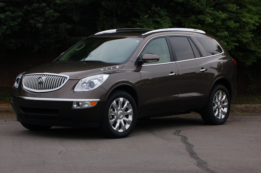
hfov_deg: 20.1
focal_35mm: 102
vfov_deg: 13.4
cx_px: 129
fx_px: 738
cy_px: 85
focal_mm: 66
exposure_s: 1/320
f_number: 13
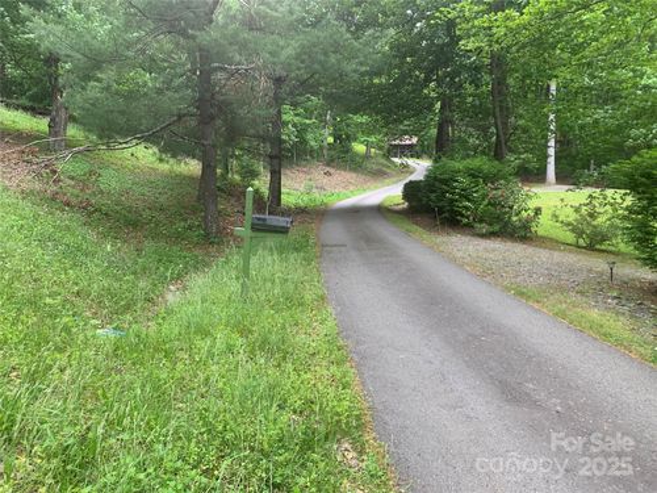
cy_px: 246
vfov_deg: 53.1
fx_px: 493
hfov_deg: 67.3
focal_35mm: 26
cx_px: 328
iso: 50
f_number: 1.8
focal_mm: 4.25
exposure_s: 1/122
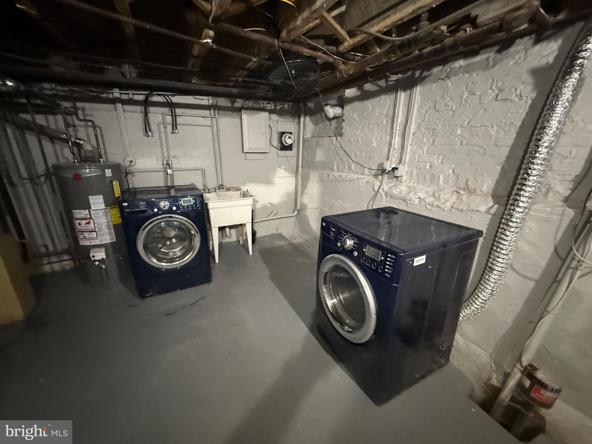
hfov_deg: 102.1
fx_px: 239
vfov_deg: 85.7
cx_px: 296
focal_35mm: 14
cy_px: 222
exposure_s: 1/40
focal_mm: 2.22
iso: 1600
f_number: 2.2
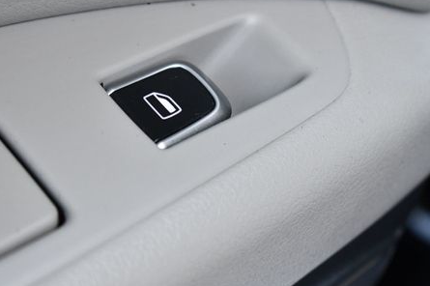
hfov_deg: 17.4
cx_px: 214
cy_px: 100
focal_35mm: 118
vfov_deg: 11.6
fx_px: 1408
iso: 800
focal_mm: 55
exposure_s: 1/200
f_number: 5.6
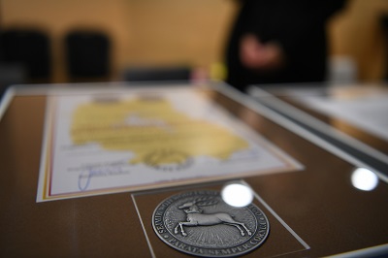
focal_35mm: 35
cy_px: 129
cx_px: 194
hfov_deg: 54.5
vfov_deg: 37.8
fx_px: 377
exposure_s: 1/100
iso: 640
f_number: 2.8
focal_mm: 35
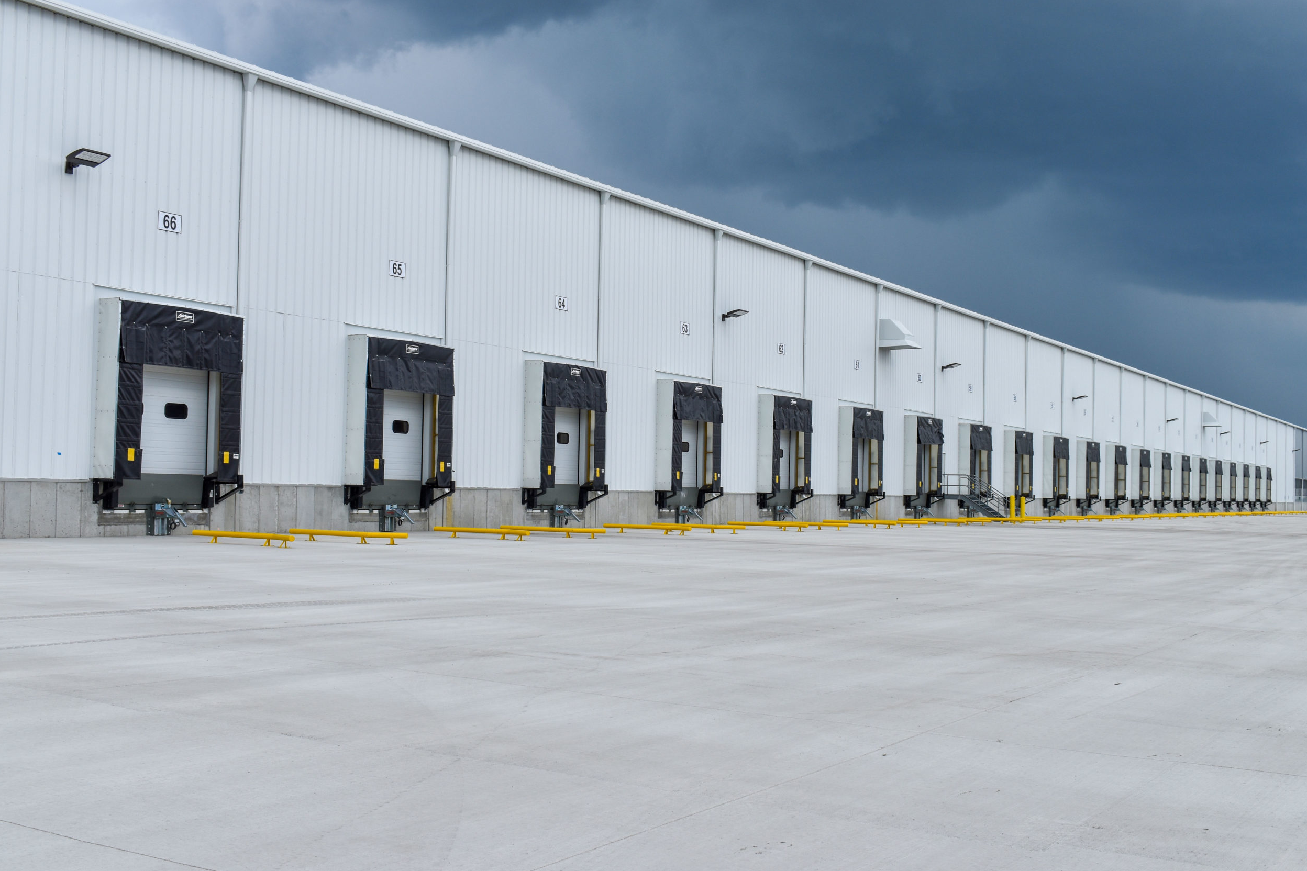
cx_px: 665
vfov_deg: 33.4
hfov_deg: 48.5
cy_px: 446
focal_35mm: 40
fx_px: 1452
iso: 100
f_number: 9
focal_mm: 26
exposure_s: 1/320
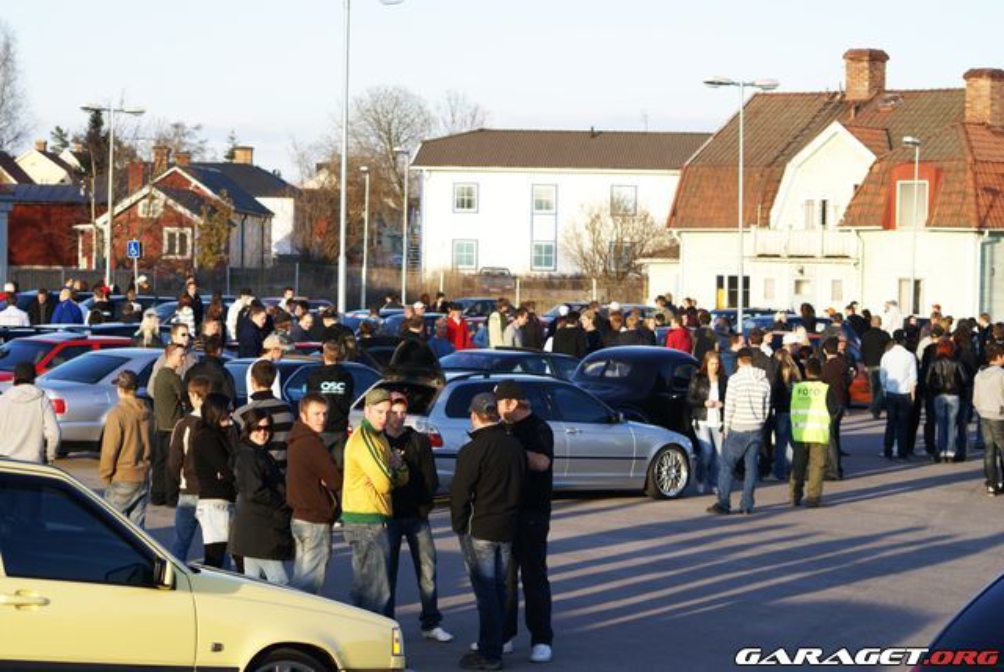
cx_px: 502
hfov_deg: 19.4
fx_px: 2931
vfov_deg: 13.1
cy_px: 336
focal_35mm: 105
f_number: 6.3
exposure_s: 1/200
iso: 100
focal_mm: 70
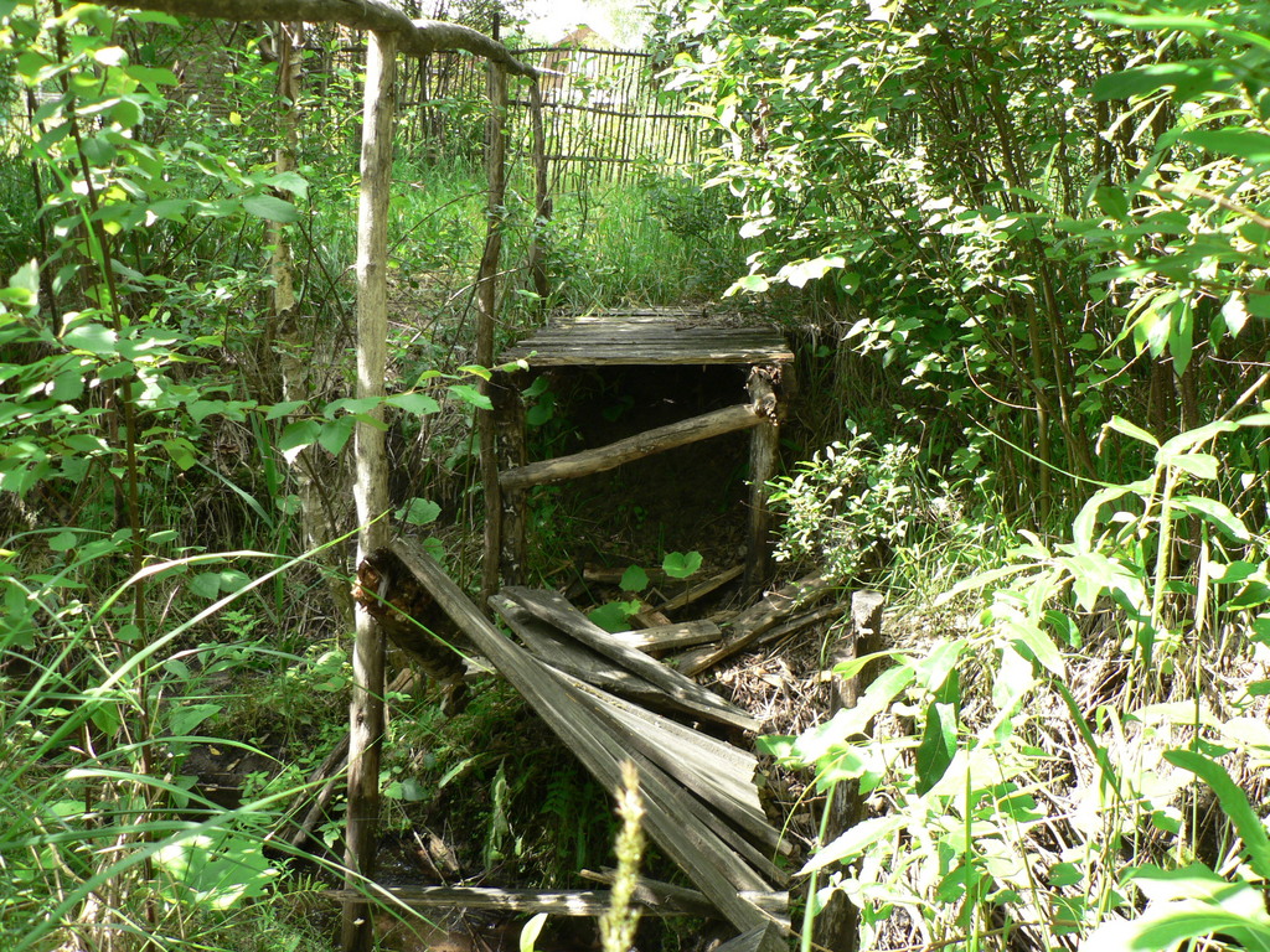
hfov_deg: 51.4
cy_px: 476
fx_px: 1321
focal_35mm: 36
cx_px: 635
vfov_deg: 39.7
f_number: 3.2
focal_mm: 6
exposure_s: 1/100
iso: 80
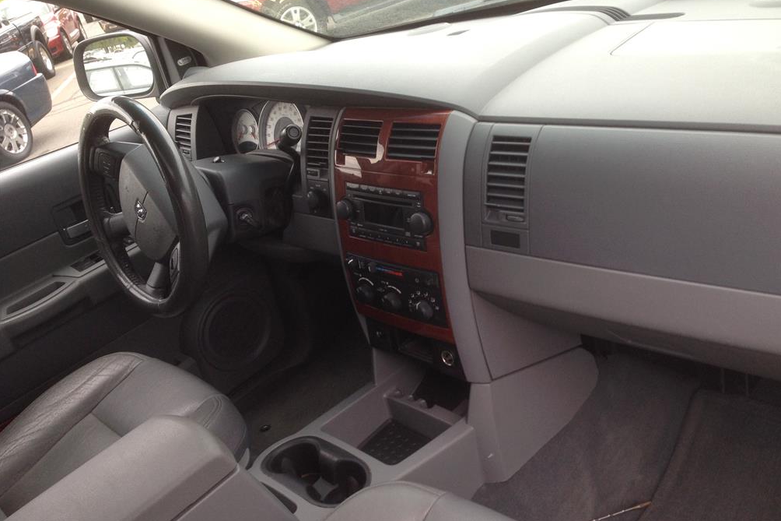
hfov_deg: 54.4
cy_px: 262
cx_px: 396
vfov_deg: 37.8
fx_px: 759
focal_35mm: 35
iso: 80
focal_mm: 4.13
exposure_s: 1/120
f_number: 2.4
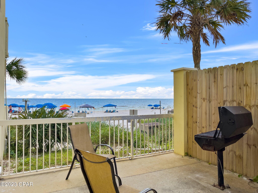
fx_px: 194
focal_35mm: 26
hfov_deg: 67.3
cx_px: 129
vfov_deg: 53.1
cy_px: 96
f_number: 1.6
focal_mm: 5.1
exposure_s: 1/6000
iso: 32
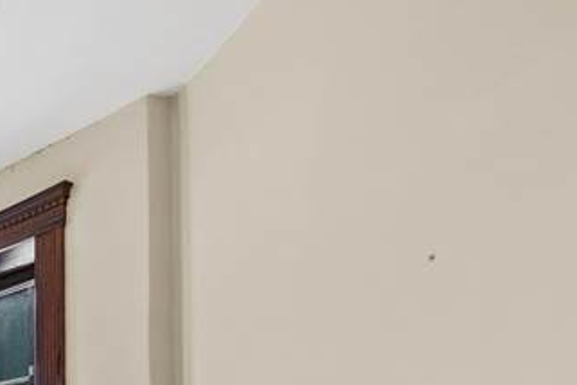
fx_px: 817
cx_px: -282
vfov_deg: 22.1
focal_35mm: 51
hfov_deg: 27.4
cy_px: 571
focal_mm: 16
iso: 320
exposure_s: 1/13
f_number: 4
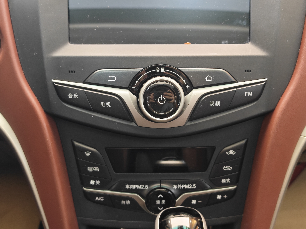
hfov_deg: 38.9
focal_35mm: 49
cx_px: 160
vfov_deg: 29.7
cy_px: 114
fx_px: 433
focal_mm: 8.7
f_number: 1.9
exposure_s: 1/25
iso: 640
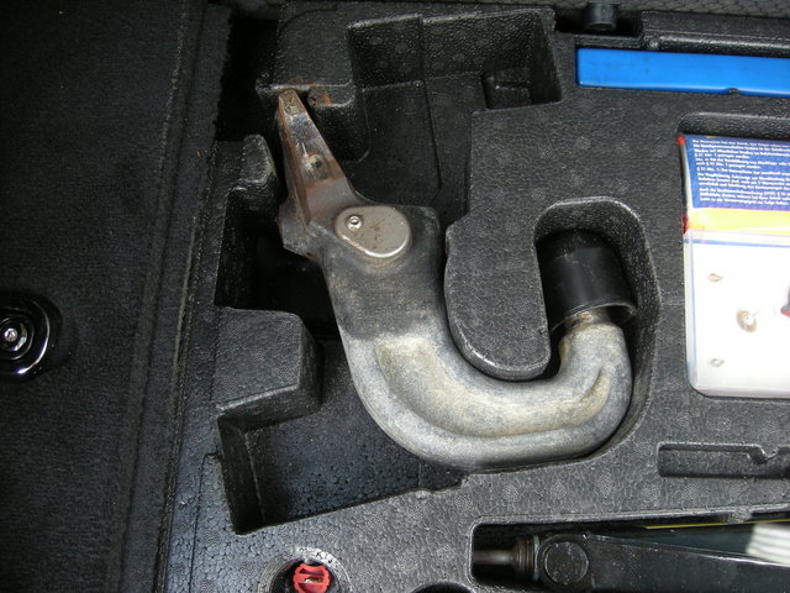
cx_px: 395
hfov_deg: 52.6
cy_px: 296
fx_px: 799
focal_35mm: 35
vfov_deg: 40.7
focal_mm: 5.7
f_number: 2.8
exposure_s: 1/51.3
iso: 105
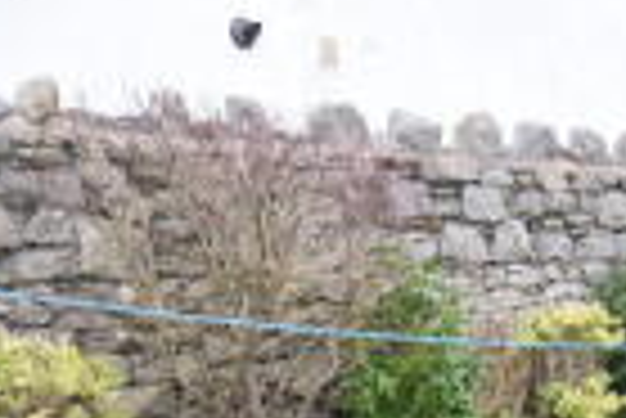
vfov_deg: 18.1
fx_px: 1161
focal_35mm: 67
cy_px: 640
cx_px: 504
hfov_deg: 29.5
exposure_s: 1/160
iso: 400
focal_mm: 13
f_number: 7.1
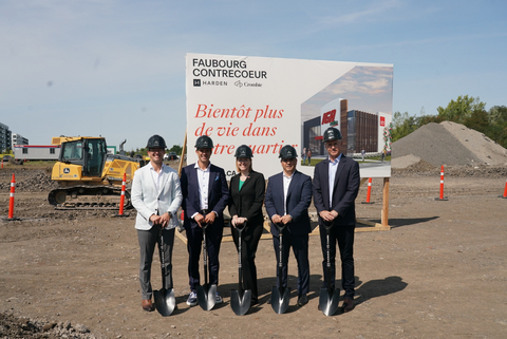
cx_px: 254
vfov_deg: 40.0
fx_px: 465
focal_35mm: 33
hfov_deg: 57.2
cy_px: 170
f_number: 9
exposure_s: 1/1250
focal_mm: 33
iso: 400
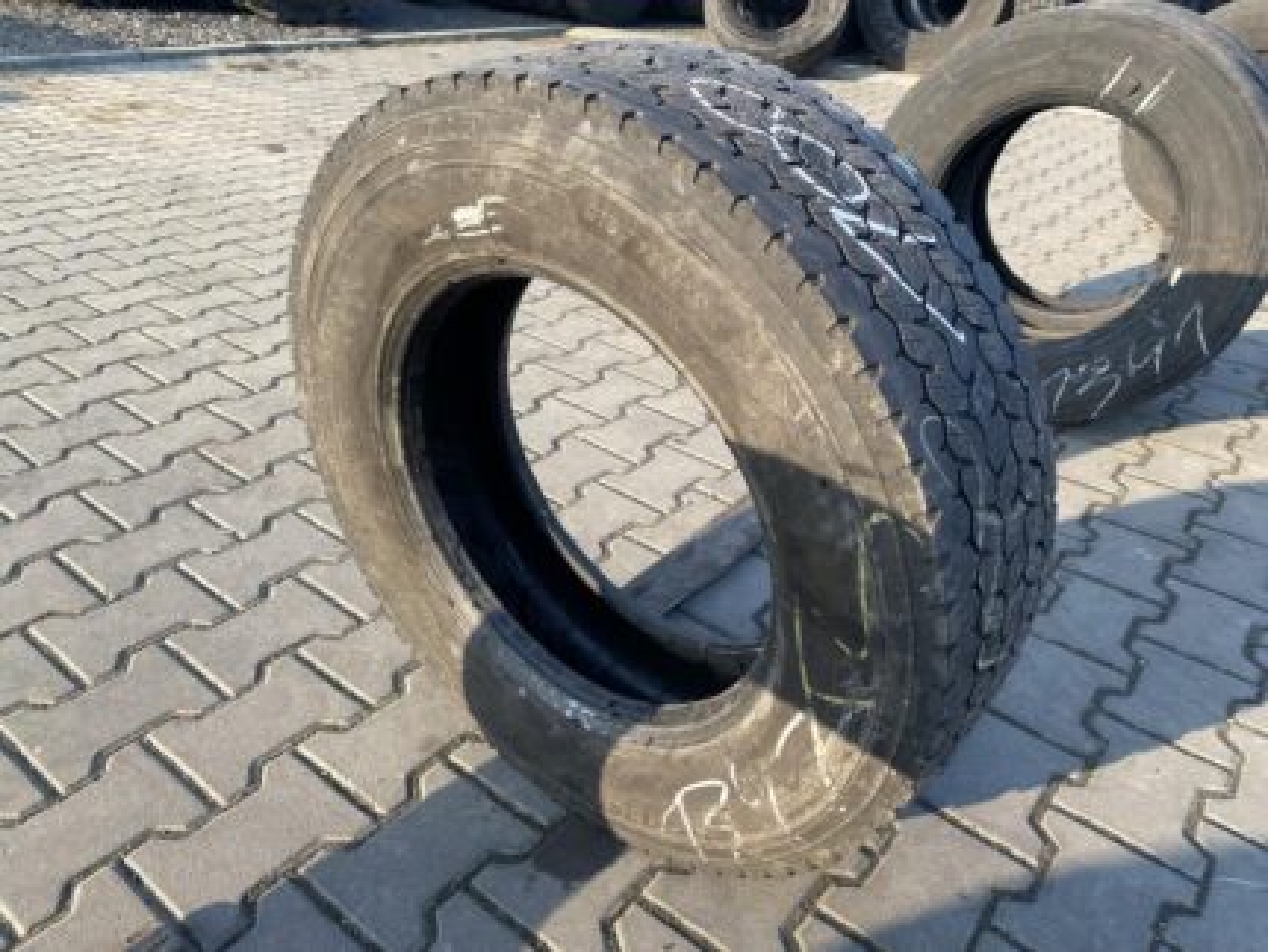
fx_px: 953
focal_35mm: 26
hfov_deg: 67.3
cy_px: 476
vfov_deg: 53.1
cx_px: 634
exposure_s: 1/485
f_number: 1.8
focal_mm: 4.25
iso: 32
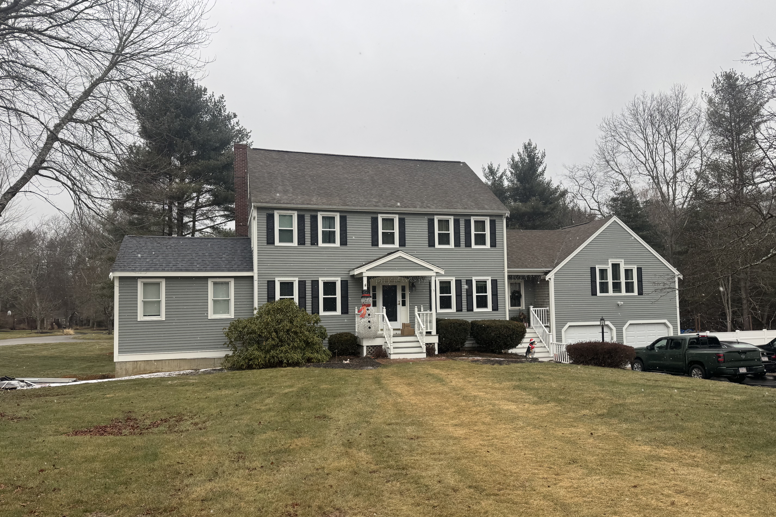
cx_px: 388
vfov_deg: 51.3
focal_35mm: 25
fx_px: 539
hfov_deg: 71.5
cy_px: 273
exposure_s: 1/522
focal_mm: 6.76
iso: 80
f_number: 1.78
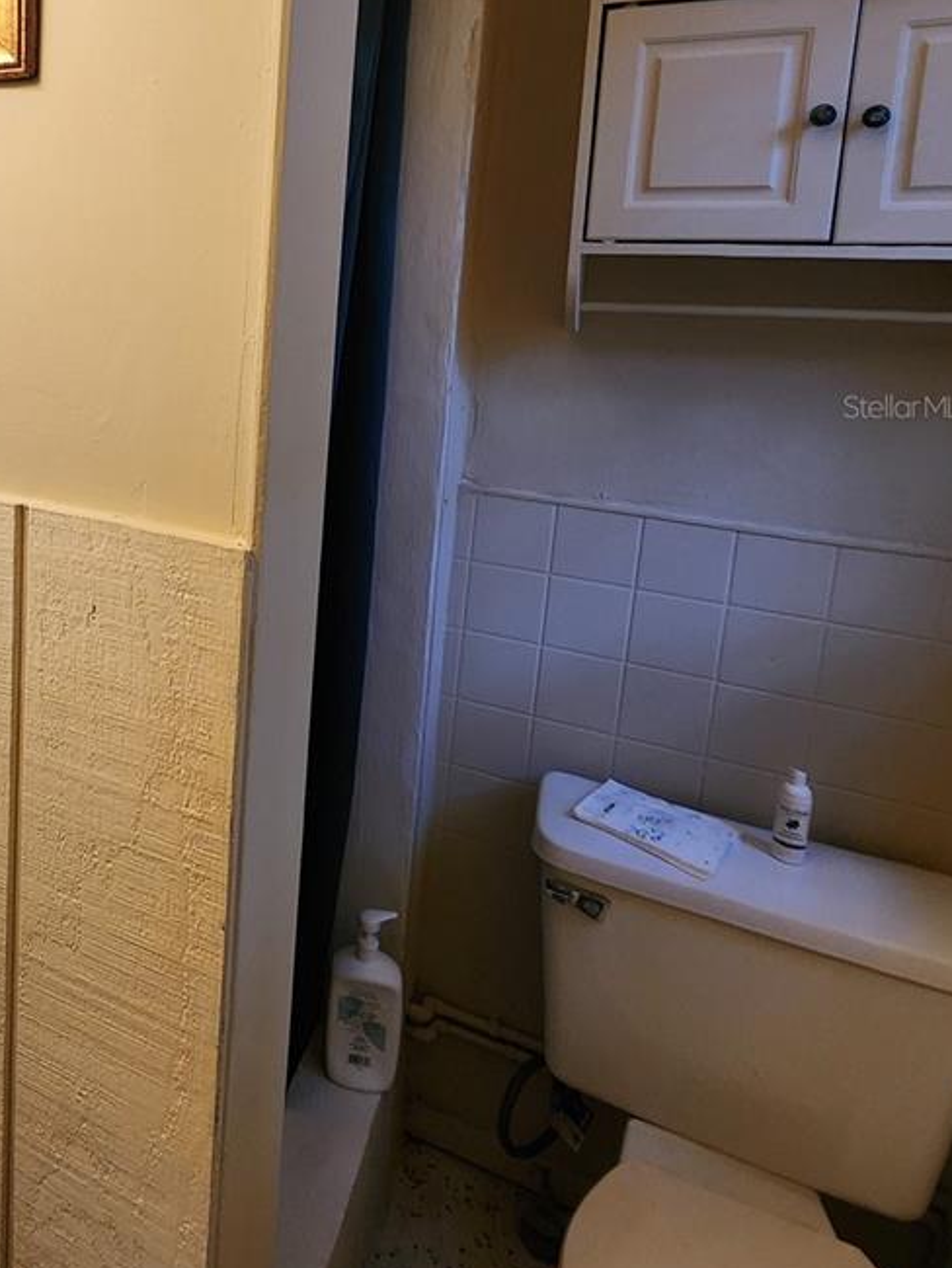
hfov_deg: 50.7
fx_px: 879
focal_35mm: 24
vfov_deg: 69.2
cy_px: 406
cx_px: 103
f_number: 2.2
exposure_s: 1/60
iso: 200
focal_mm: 2.2
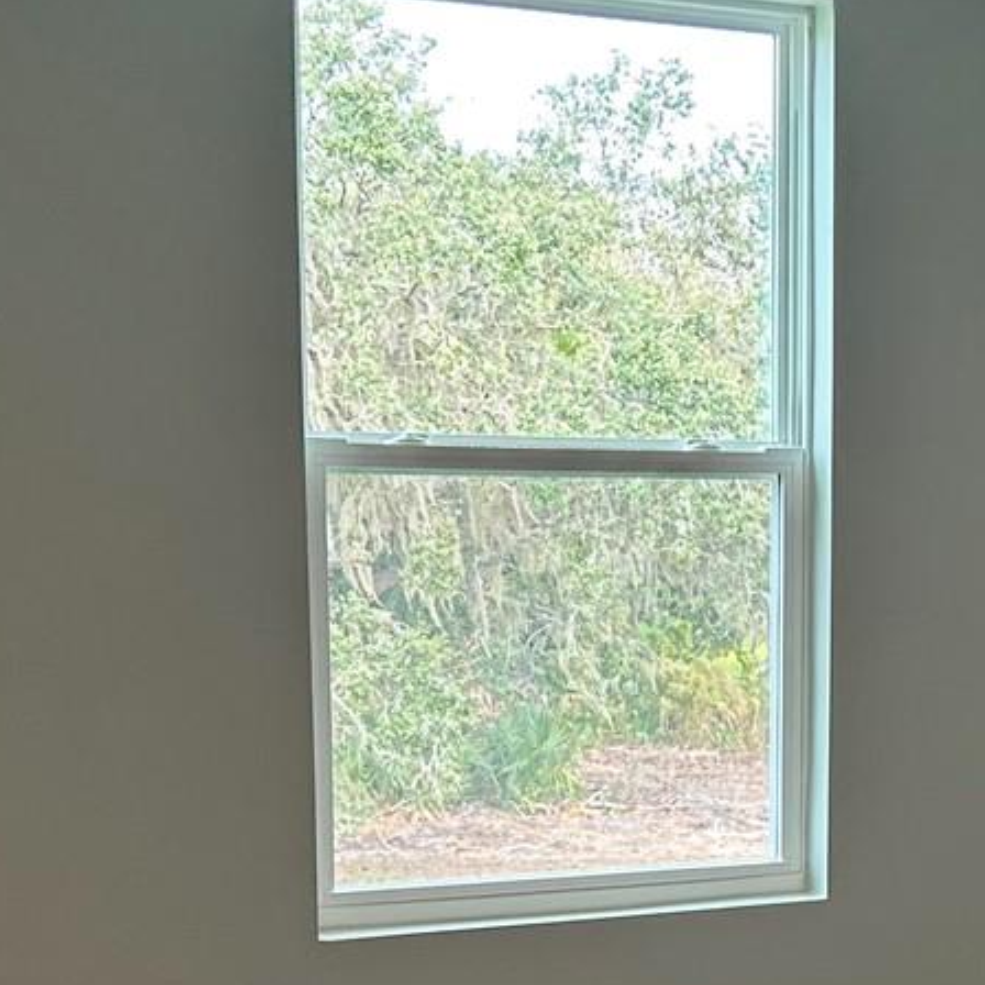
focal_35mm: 82
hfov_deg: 20.4
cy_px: 853
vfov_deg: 20.8
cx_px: 992
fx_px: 2640
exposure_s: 1/120
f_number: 1.5
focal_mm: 5.7
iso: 100
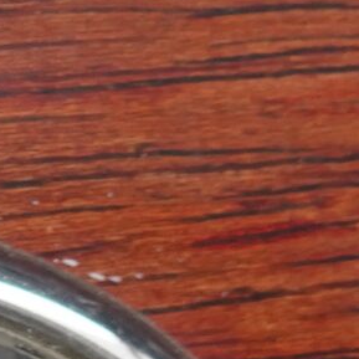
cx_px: -851
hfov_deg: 1.5
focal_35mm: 1180
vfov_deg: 1.5
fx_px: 13845
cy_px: -298
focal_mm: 105
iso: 1000
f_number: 4
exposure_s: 1/160
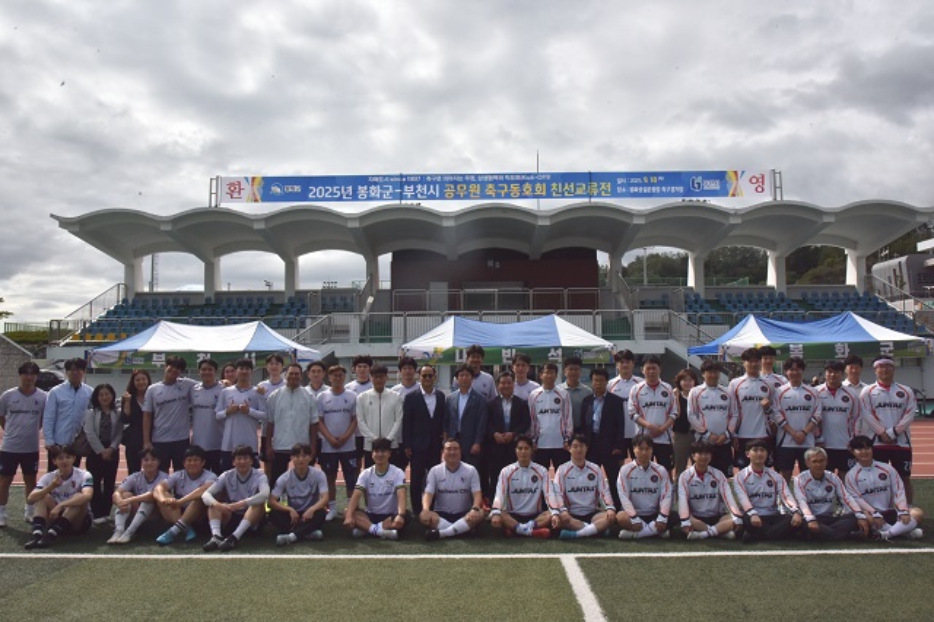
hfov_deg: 65.5
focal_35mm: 28
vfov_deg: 46.4
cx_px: 467
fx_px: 726
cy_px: 311
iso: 1600
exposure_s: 1/2000
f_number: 22
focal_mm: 28
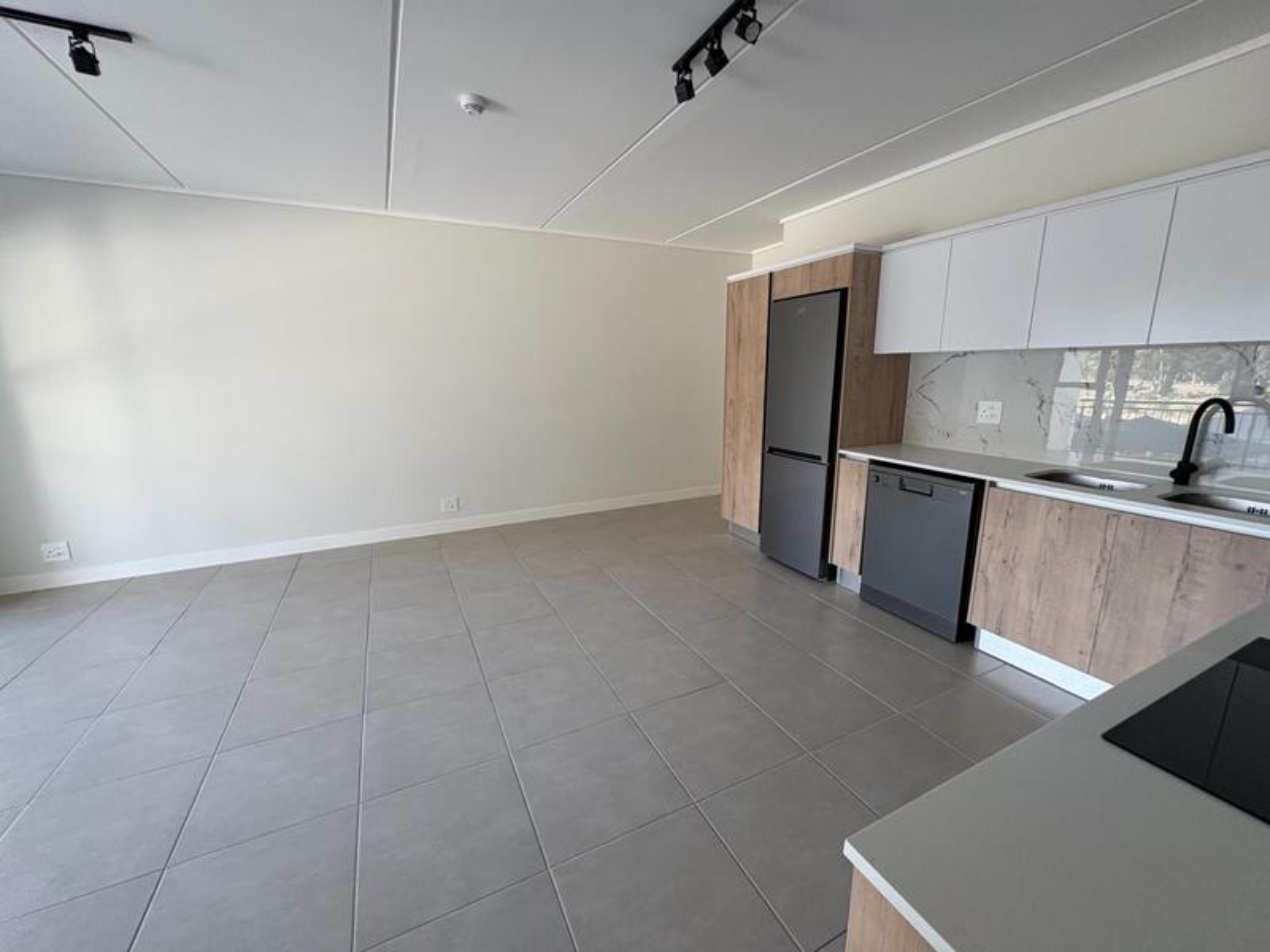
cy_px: 476
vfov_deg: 85.7
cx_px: 635
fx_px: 514
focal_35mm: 14
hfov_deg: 102.1
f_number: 2.2
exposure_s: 1/99
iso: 100
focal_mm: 2.22
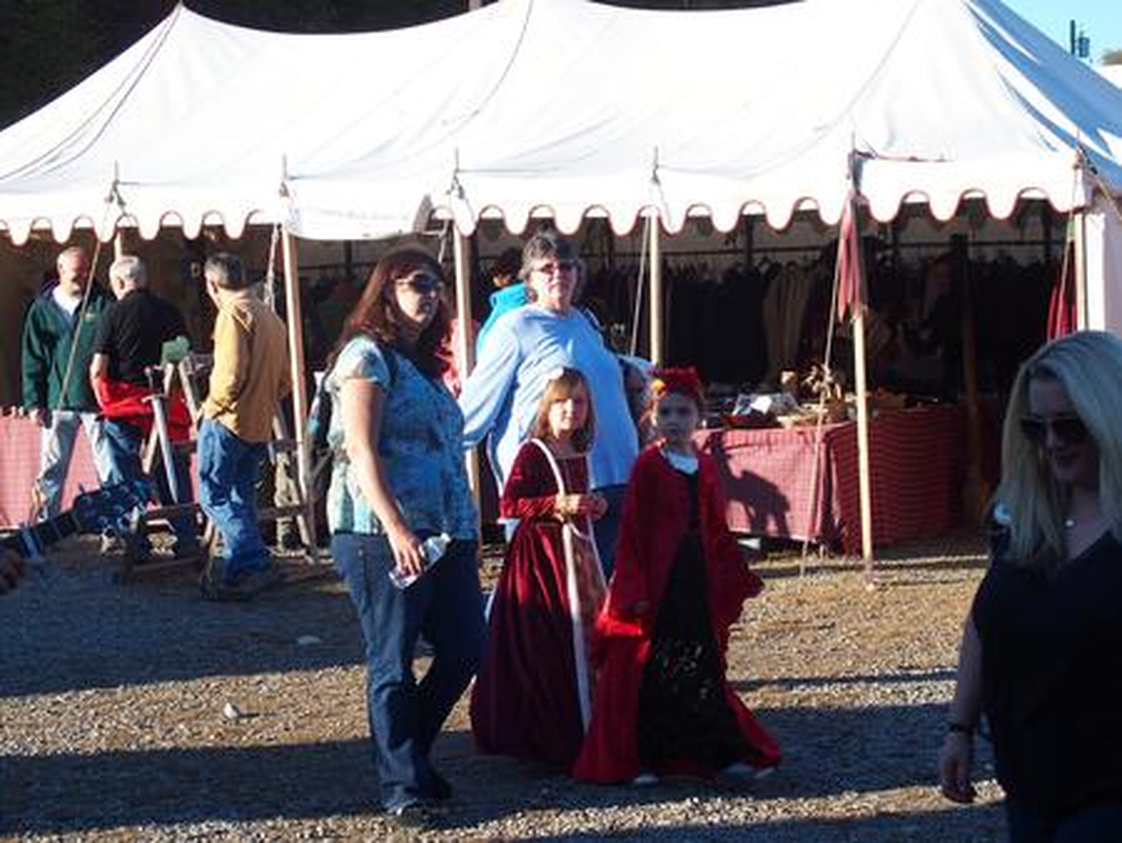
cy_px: 422
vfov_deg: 17.6
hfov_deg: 23.3
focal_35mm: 84
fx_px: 2724
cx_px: 561
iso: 100
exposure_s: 1/400
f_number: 3.5
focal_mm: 17.8
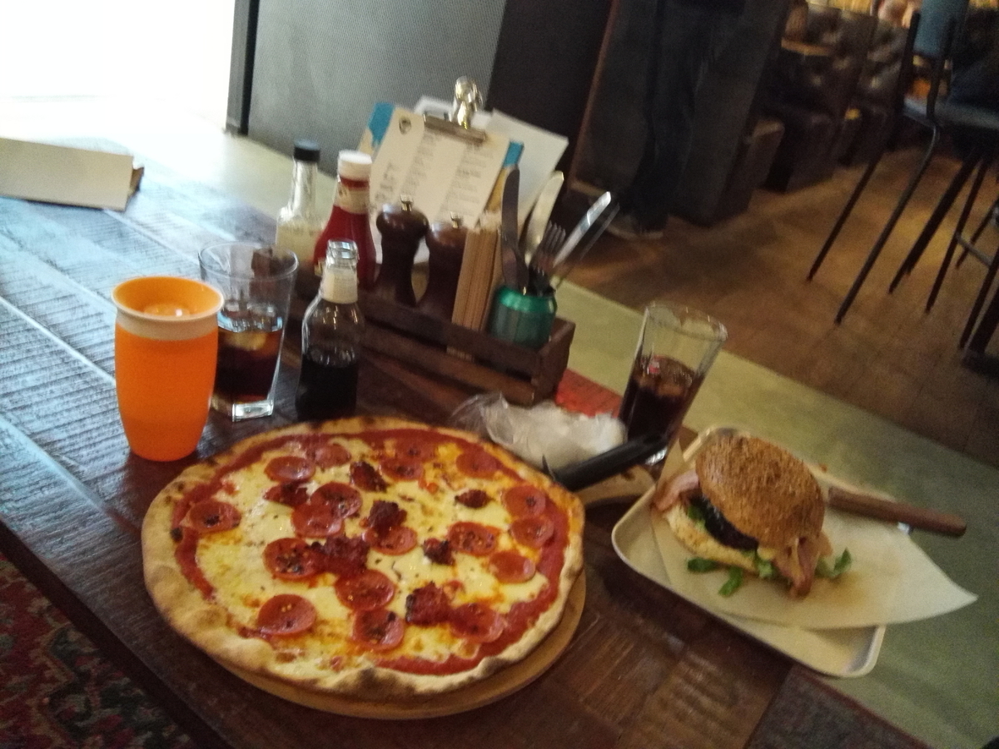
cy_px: 374
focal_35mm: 29
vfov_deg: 48.2
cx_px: 500
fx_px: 837
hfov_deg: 61.7
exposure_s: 1/33.4
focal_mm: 3.8
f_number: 2
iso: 800
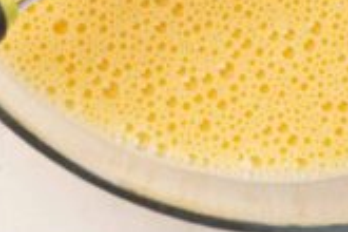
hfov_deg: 4.3
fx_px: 4630
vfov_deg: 2.9
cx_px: 239
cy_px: -198
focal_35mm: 479
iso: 100
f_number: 9
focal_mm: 105
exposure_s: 1/200
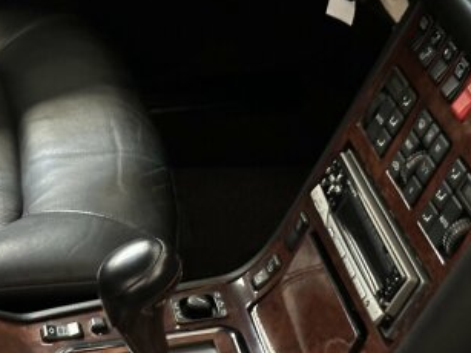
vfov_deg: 14.7
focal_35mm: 100
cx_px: 226
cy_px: 259
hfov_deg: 19.6
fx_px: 1360
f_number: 1.78
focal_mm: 6.86
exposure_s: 1/20
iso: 800
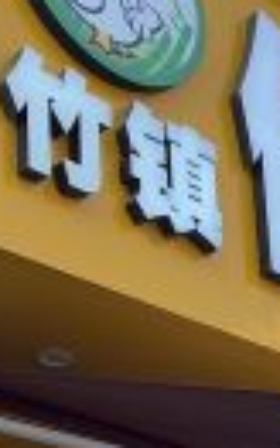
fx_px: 1146
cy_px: 253
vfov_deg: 22.1
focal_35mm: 94
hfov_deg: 13.5
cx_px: 352
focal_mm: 5.7
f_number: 1.5
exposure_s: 1/1124
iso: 50
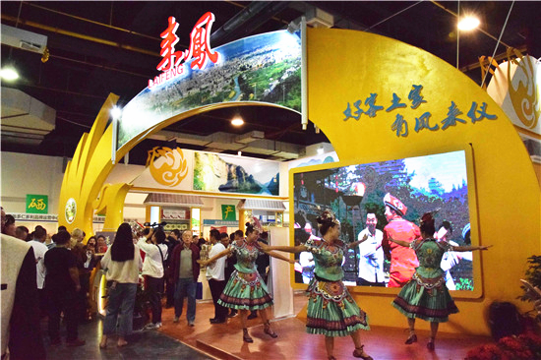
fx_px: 405
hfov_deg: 67.4
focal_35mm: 27
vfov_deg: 47.9
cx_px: 270
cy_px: 180
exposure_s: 1/320
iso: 5000
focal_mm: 18
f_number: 9
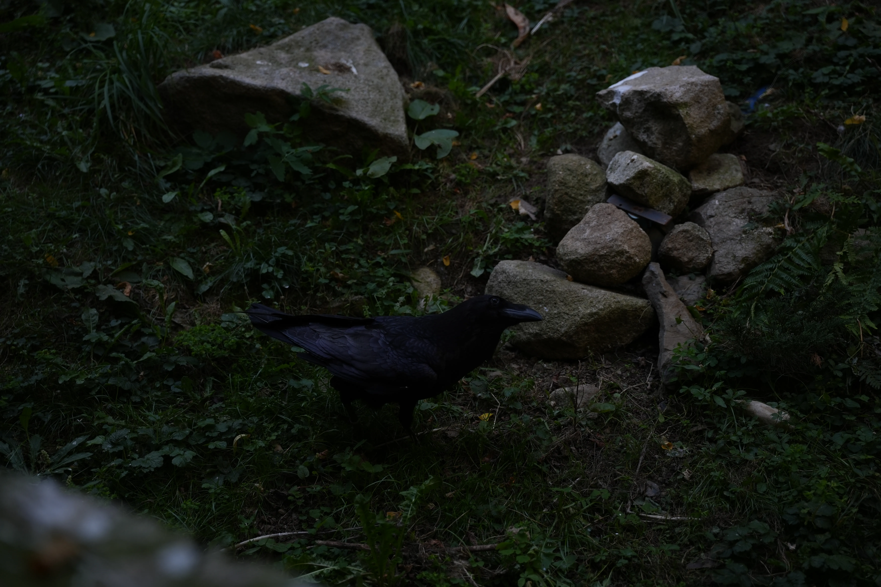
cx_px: 440
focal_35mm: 43
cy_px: 294
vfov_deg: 31.1
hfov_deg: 45.2
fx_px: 1057
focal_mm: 43.2
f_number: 2.8
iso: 250
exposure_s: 1/500
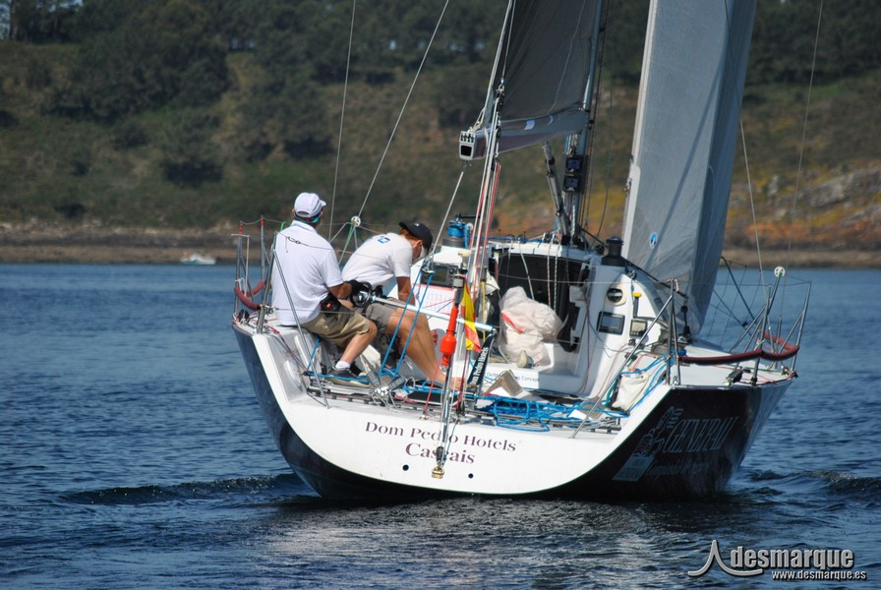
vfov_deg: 4.6
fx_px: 7351
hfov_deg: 6.9
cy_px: 295
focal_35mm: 300
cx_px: 440
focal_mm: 200
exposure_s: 1/1600
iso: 200
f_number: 5.6
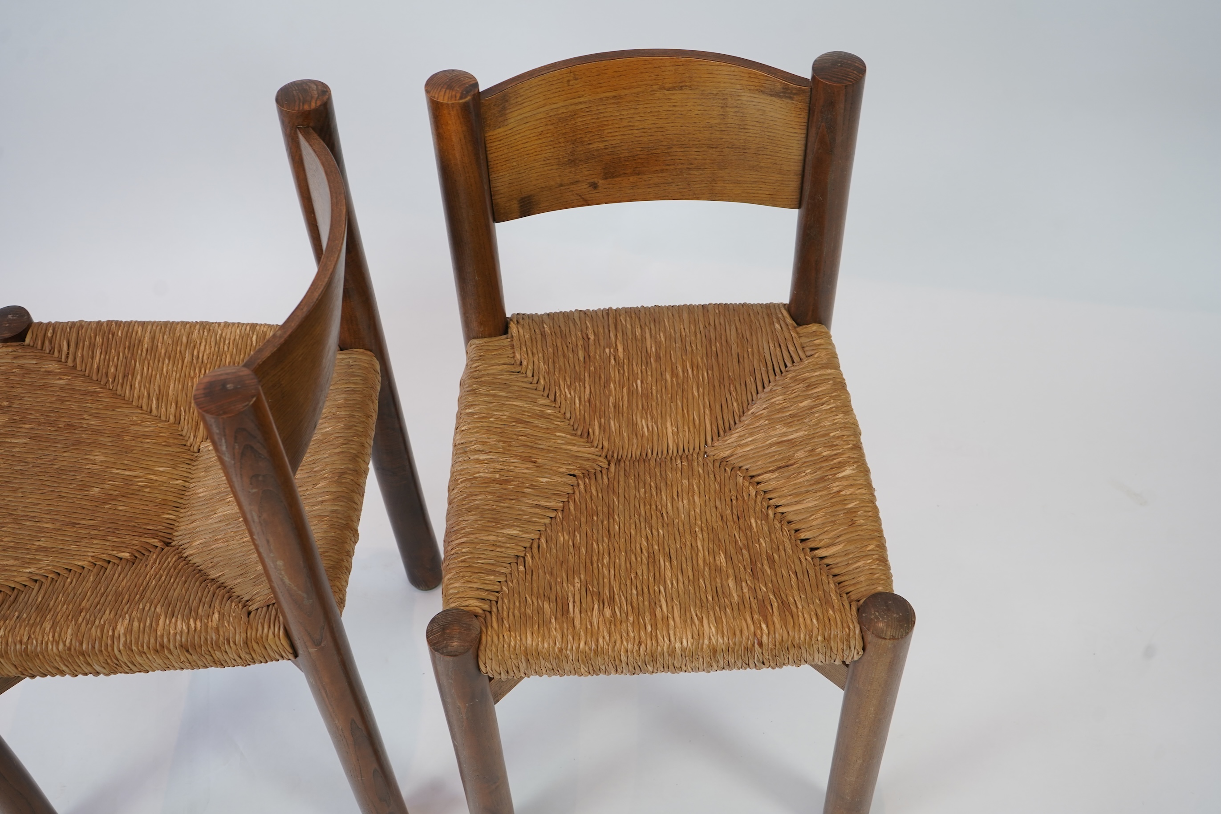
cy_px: 407
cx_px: 610
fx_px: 1289
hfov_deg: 50.7
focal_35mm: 38
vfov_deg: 35.1
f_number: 6.3
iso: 500
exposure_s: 1/40
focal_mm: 38
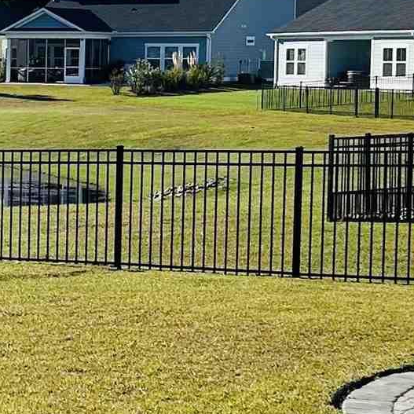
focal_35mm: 134
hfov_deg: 12.2
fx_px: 1813
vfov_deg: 13.0
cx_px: -266
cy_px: 165
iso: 50
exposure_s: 1/4444
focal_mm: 5.7
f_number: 1.5
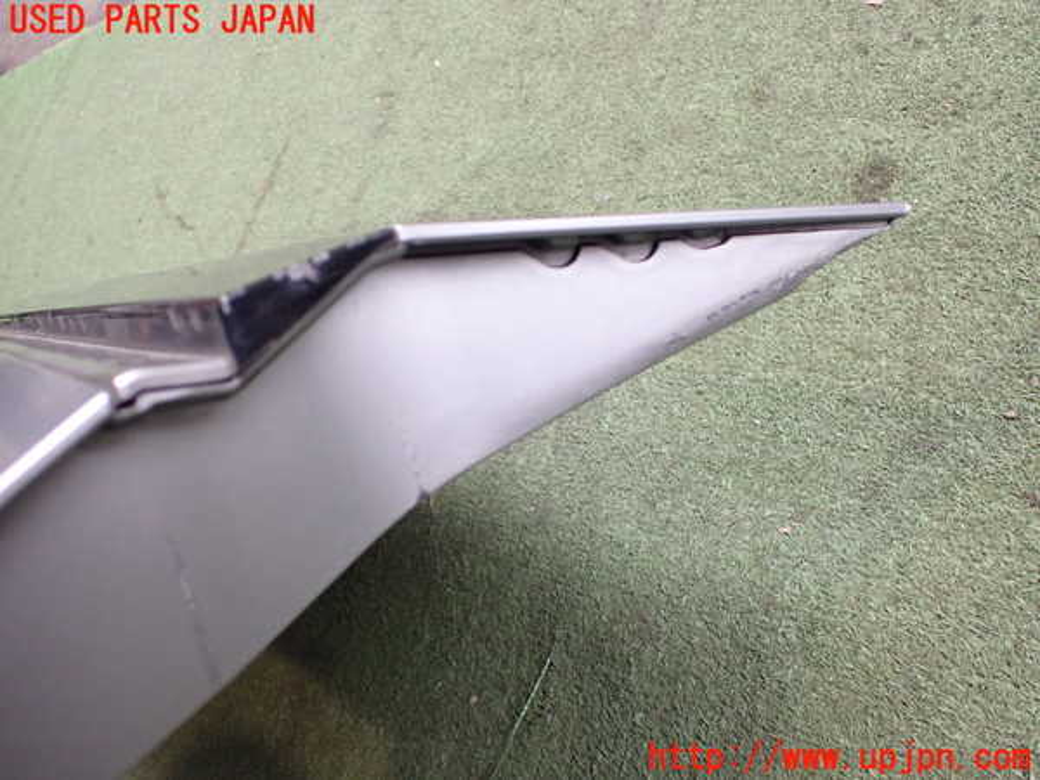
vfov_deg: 46.8
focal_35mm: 30
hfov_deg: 60.0
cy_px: 390
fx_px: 901
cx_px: 520
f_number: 2.3
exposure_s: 1/125
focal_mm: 5.4
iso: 400
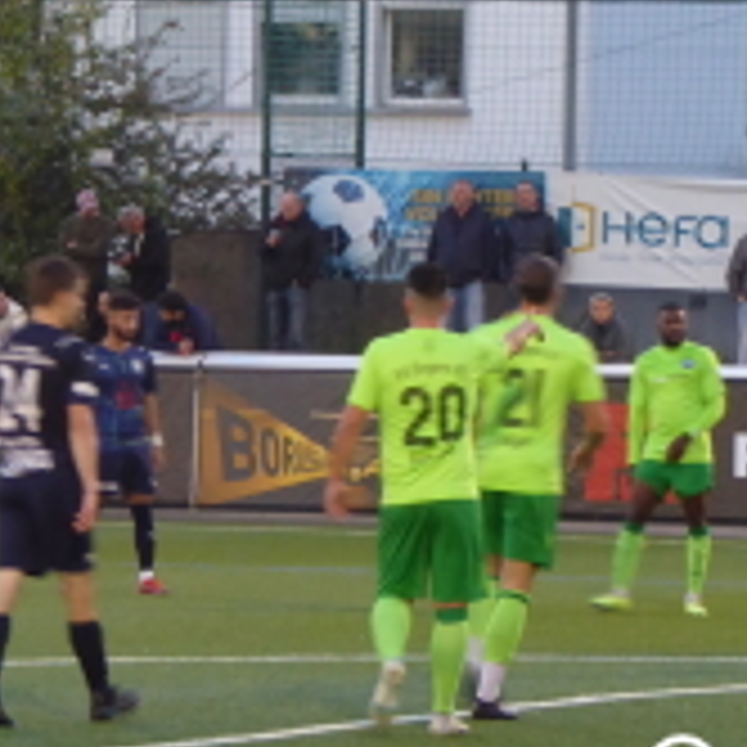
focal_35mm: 362
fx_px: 8838
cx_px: 490
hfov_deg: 4.8
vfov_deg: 4.8
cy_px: 63
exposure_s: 1/20
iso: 400
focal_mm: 27.1
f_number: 5.4
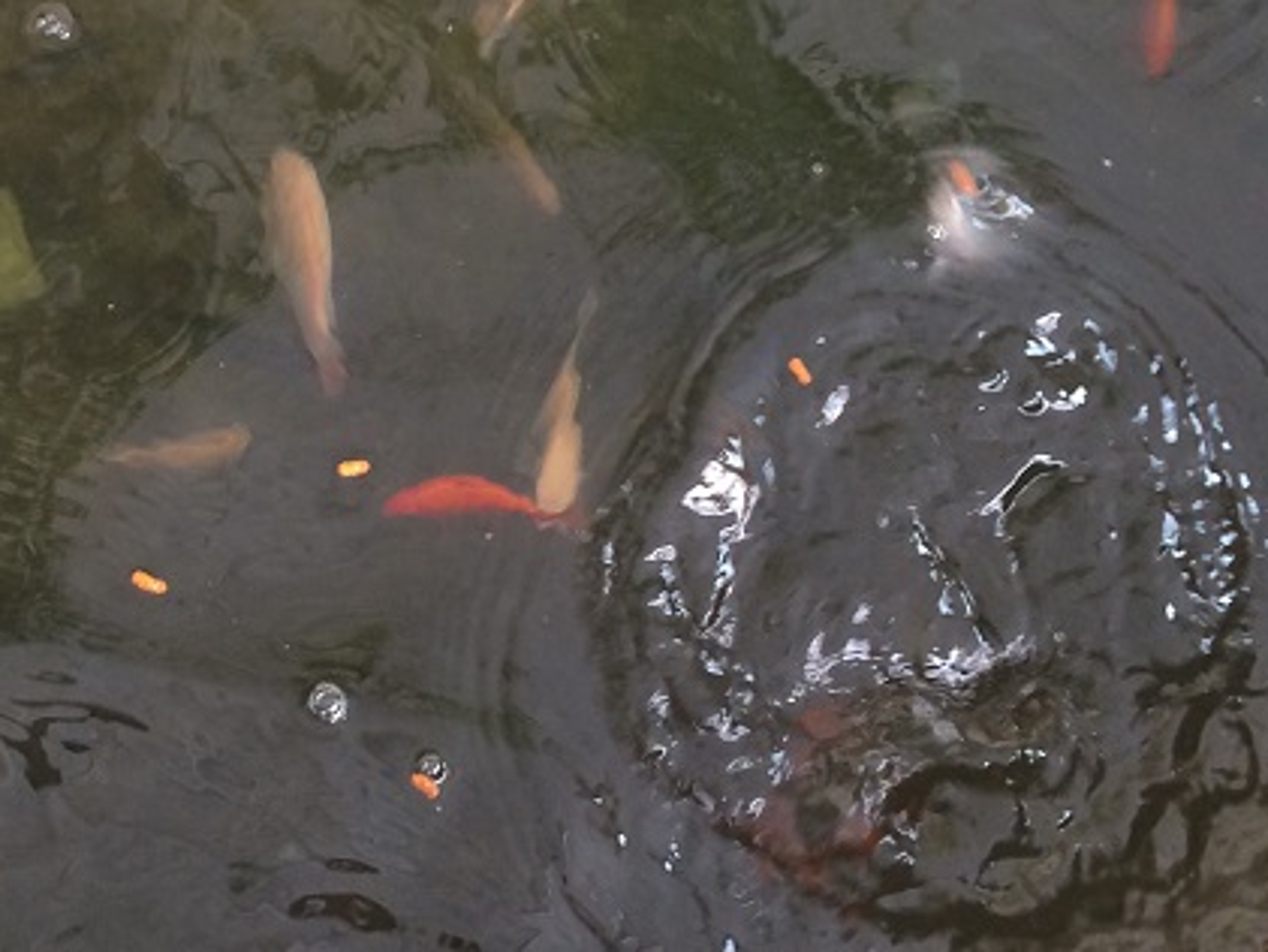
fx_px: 2089
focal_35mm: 57
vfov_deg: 25.6
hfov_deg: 32.7
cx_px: 229
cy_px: 410
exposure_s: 1/30
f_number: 2.2
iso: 40
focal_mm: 4.12
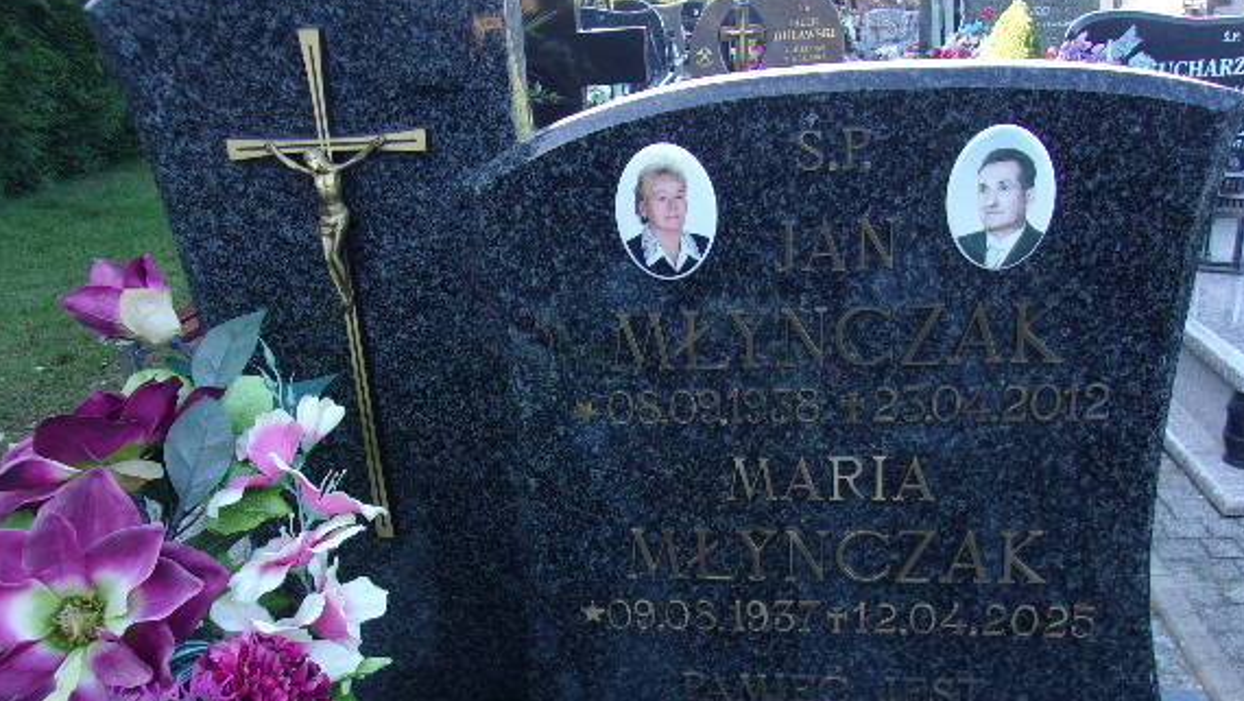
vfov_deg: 35.5
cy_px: 426
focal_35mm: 33
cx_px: 626
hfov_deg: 59.5
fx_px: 1089
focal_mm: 4.9
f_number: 3
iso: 80
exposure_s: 1/100
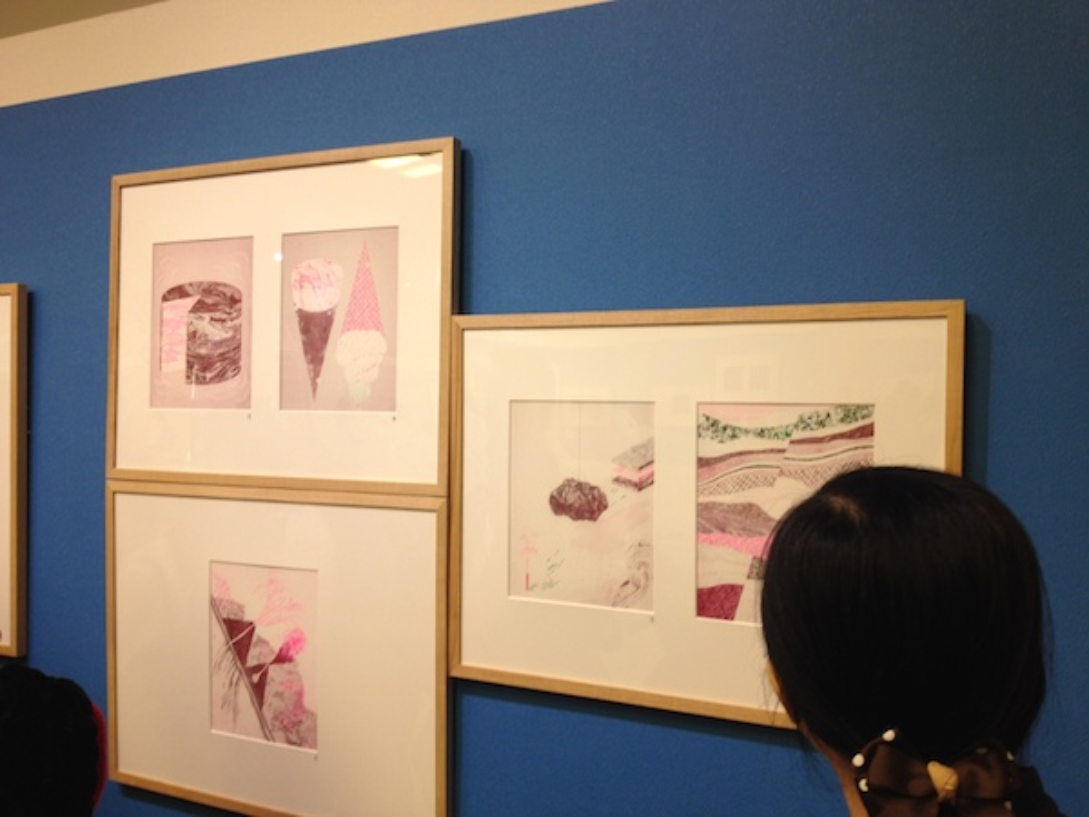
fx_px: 1101
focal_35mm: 35
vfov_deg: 40.7
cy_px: 408
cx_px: 544
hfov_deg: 52.6
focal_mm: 4.28
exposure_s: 1/20
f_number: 2.4
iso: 50
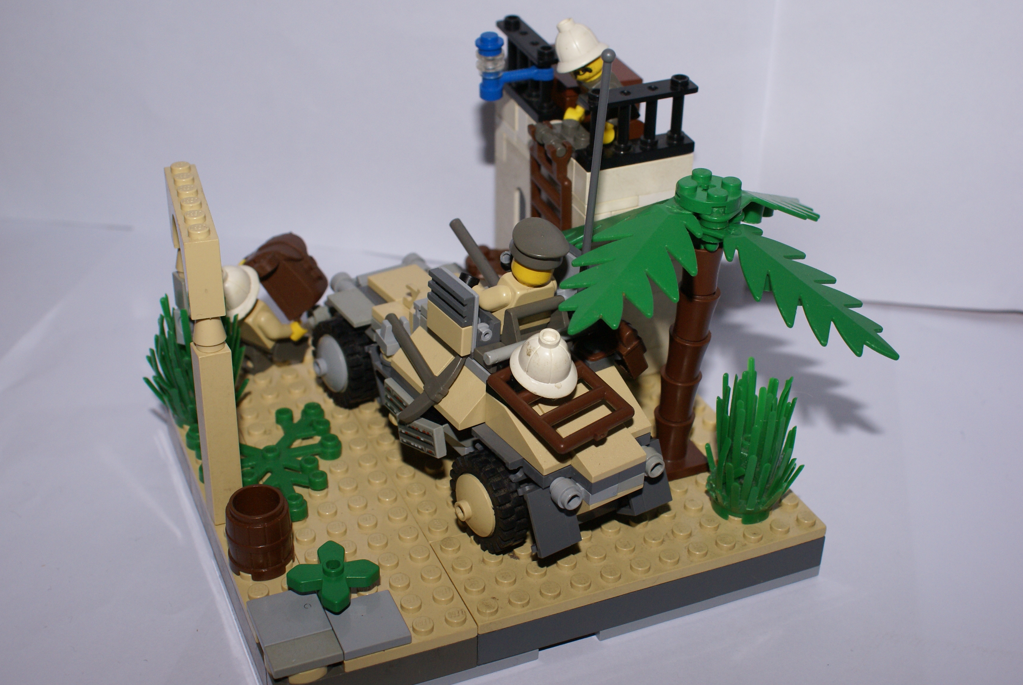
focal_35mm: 47
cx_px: 516
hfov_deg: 41.9
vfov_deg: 28.7
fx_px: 1337
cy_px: 347
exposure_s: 1/60
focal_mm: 28
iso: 400
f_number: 6.3
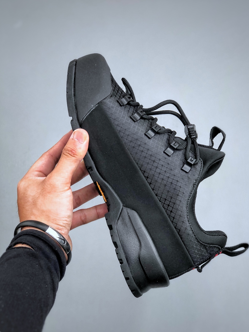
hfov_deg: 24.0
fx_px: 585
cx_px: 128
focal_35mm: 61
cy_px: 174
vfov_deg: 31.7
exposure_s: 1/33
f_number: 2.8
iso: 20
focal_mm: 6.6
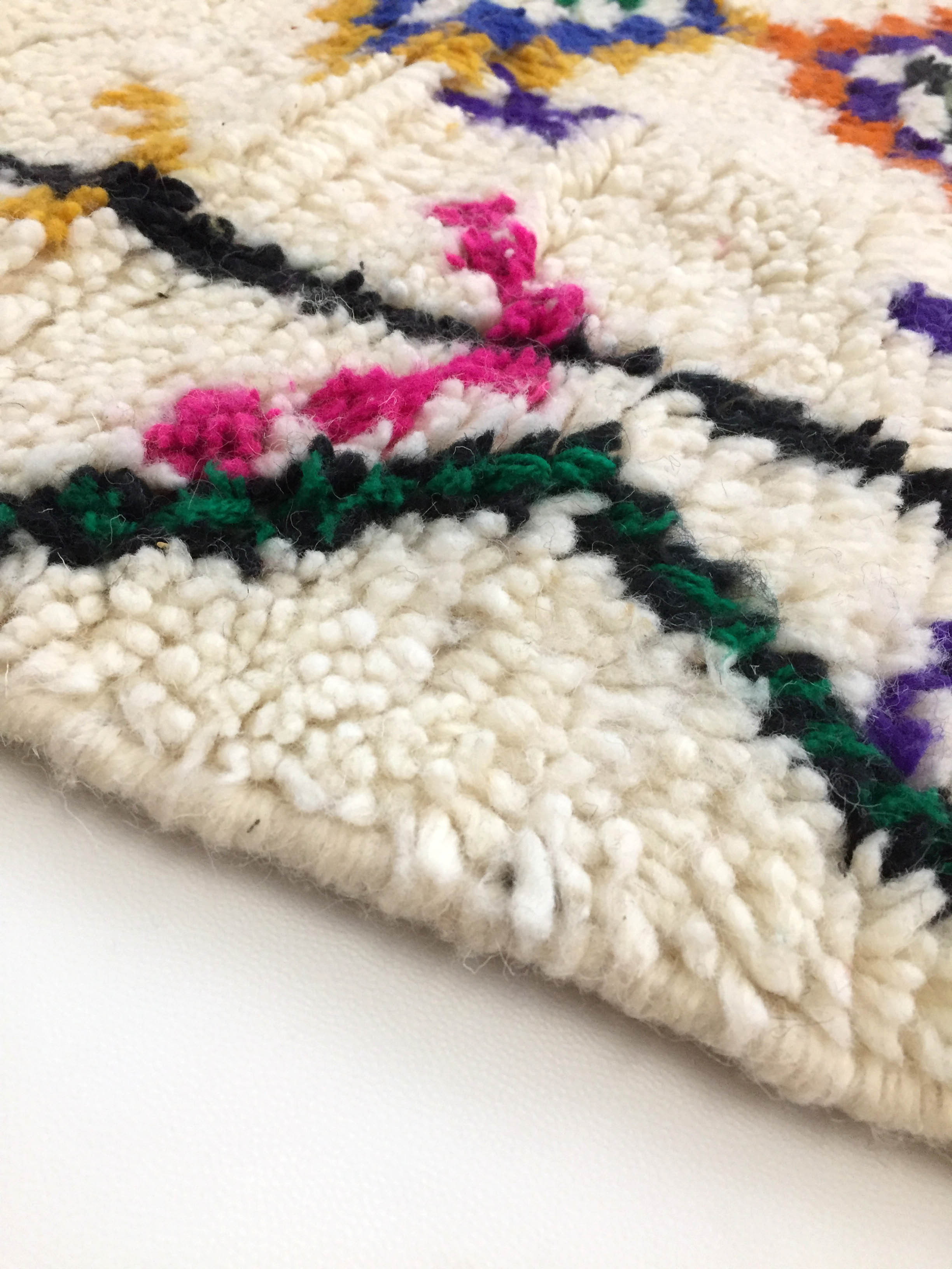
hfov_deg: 48.2
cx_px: 476
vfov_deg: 61.7
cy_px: 634
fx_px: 1063
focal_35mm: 29
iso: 200
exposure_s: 1/33
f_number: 2.2
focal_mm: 4.15
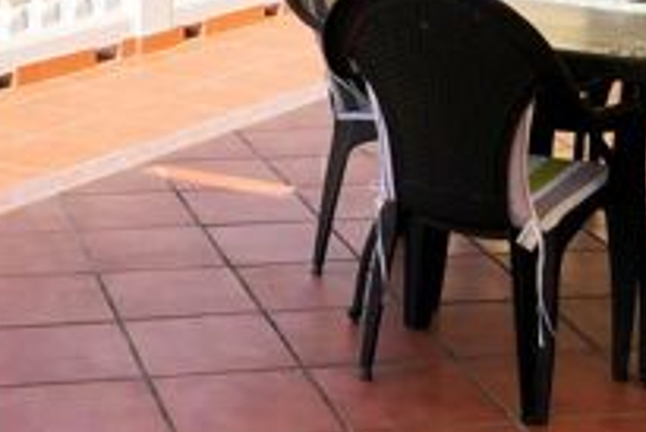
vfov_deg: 13.6
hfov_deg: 20.3
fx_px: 1796
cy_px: 54
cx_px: 228
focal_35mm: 100
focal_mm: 3.99
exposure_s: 1/1845
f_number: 1.8
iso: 20
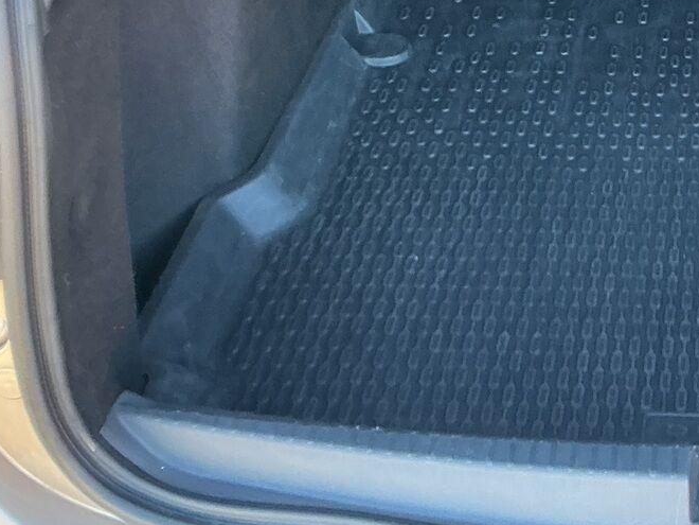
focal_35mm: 75
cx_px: 745
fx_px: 1514
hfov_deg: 24.5
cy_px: -85
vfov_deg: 18.7
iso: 64
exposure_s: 1/60
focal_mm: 3
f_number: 1.8
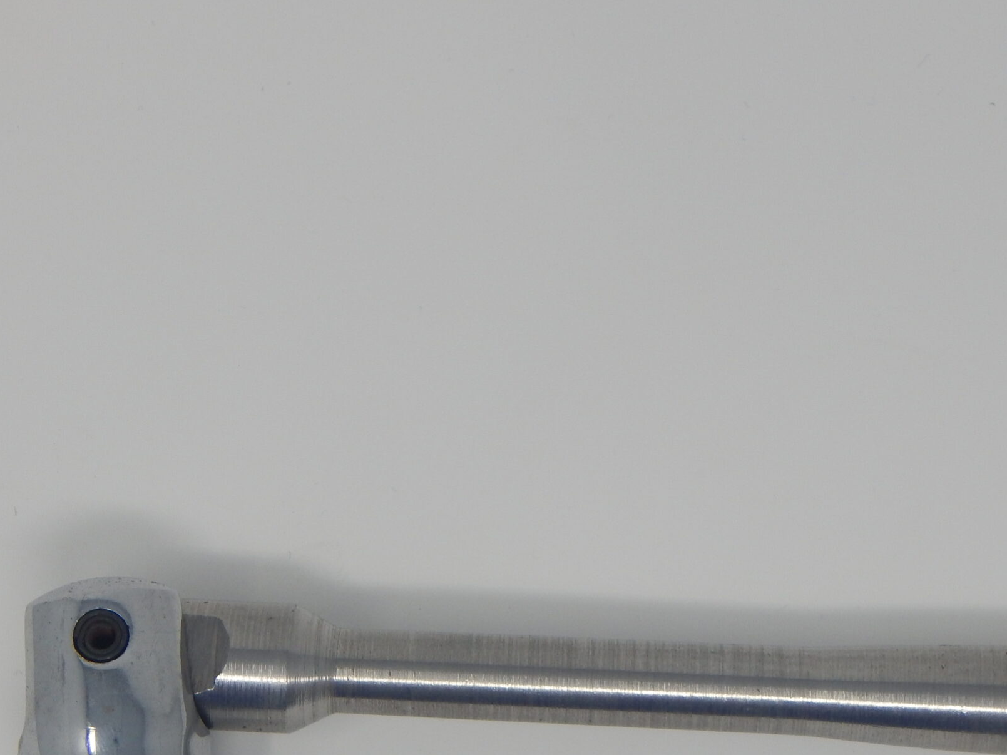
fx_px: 4304
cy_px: 595
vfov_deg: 10.0
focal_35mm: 148
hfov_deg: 13.3
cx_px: 788
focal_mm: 16.6
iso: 125
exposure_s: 1/100
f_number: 4.4
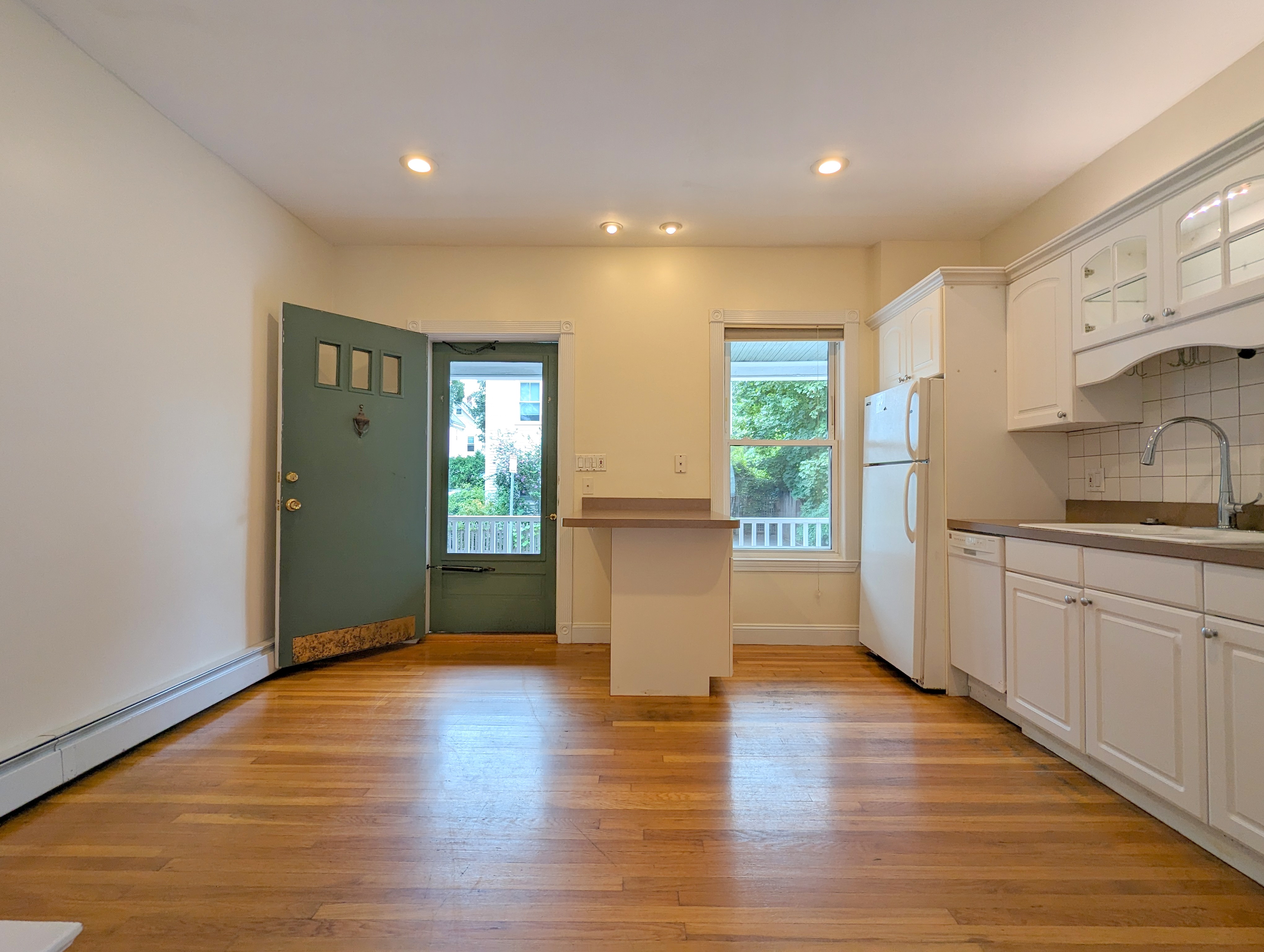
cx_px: 632
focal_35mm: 16
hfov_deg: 94.4
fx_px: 585
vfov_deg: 78.2
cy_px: 476
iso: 79
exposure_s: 1/120
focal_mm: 2.35
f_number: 2.2
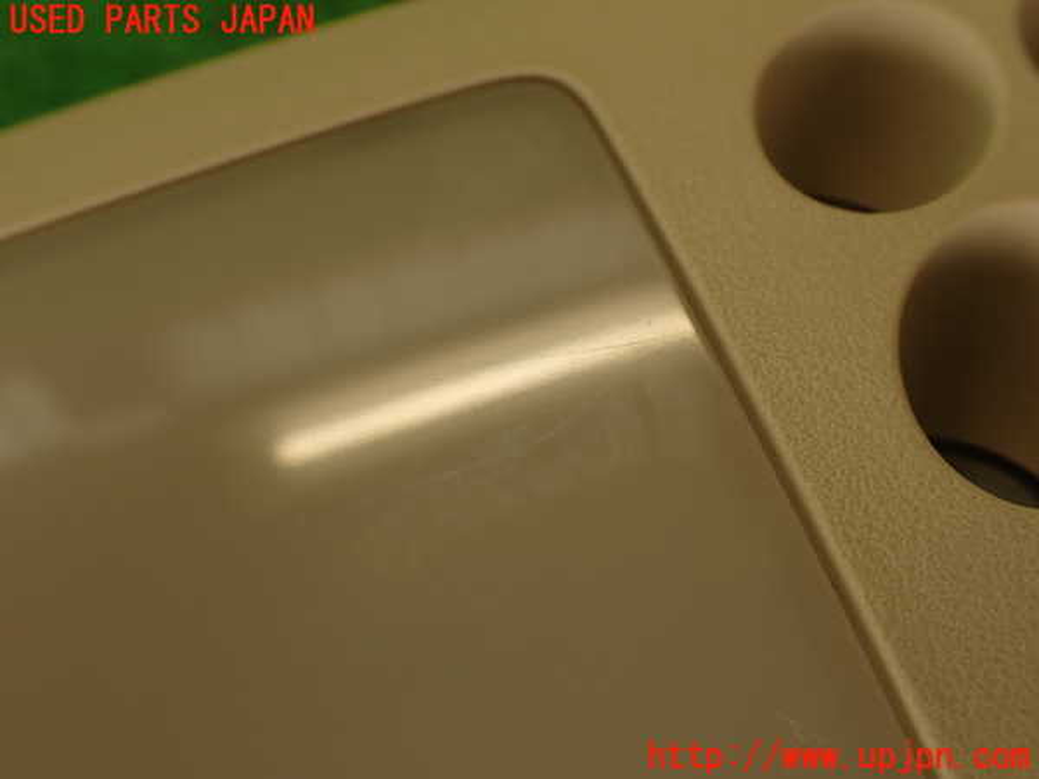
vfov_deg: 44.2
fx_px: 960
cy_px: 390
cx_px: 520
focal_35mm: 32
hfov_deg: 56.8
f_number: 3.2
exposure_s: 1/60
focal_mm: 5.79
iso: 100
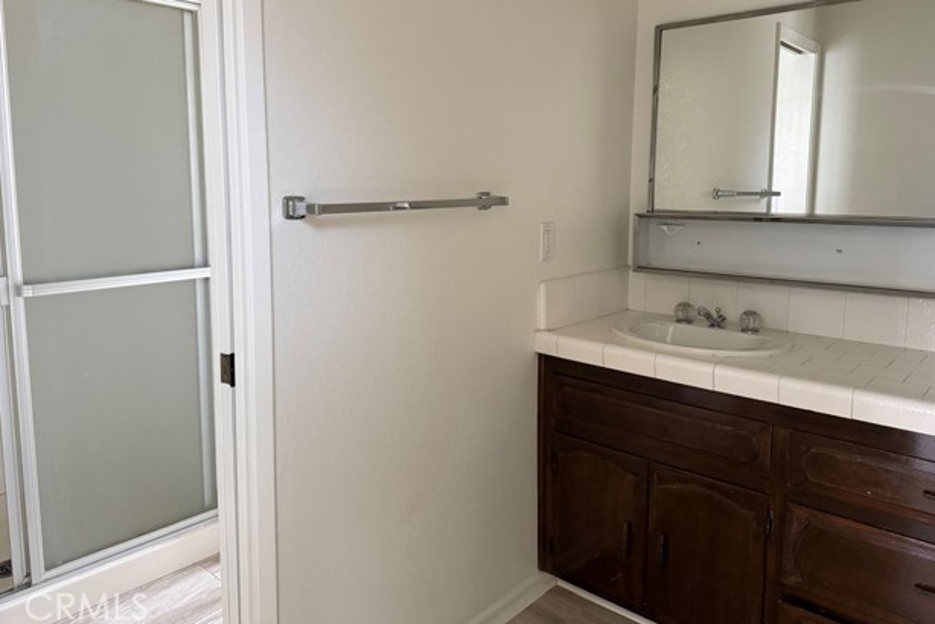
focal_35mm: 26
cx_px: 457
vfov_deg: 49.4
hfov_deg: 69.4
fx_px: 676
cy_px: 263
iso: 400
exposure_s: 1/60
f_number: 1.78
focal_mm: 6.76
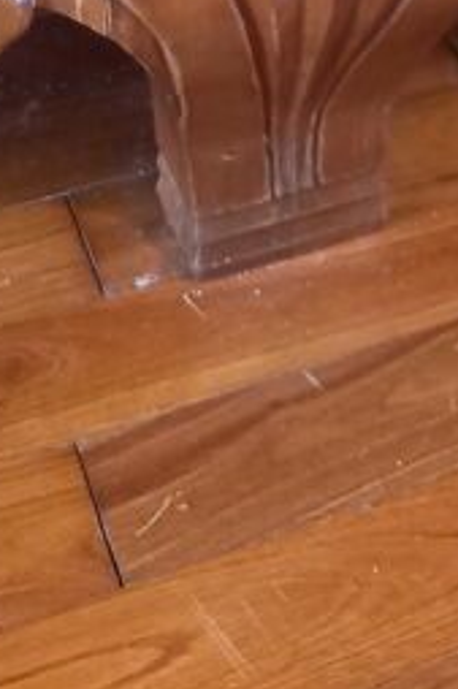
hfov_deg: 16.6
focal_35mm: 82
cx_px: 209
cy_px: -382
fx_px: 1567
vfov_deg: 20.6
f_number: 2
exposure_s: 1/25
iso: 500
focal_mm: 4.6
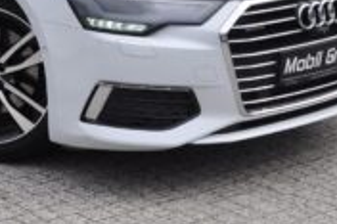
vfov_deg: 9.3
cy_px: -78
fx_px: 1356
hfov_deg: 13.9
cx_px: -25
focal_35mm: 145
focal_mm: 34
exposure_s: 1/160
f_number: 13
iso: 250
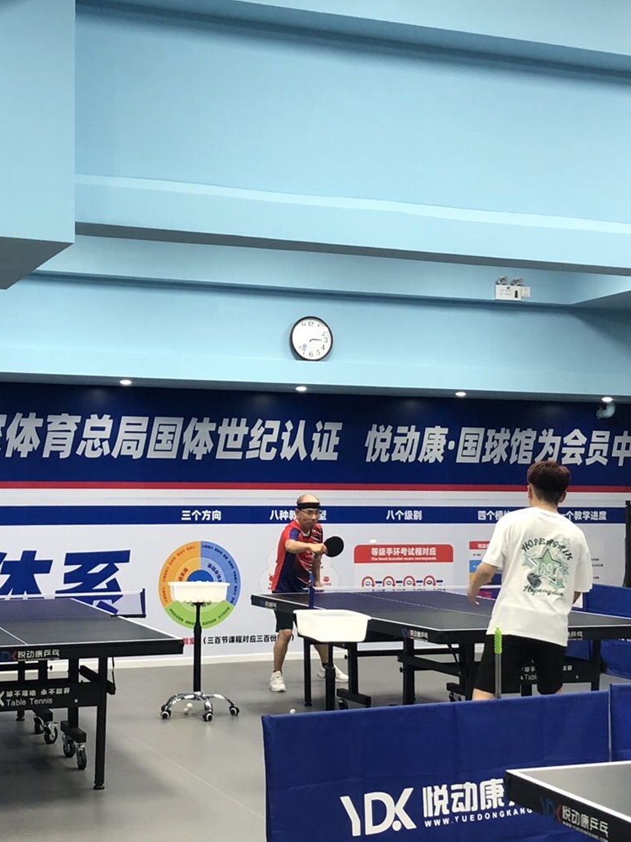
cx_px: 272
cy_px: 439
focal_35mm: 56
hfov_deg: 26.1
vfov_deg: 34.3
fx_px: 1361
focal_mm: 3.99
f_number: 1.8
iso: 32
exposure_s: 1/30
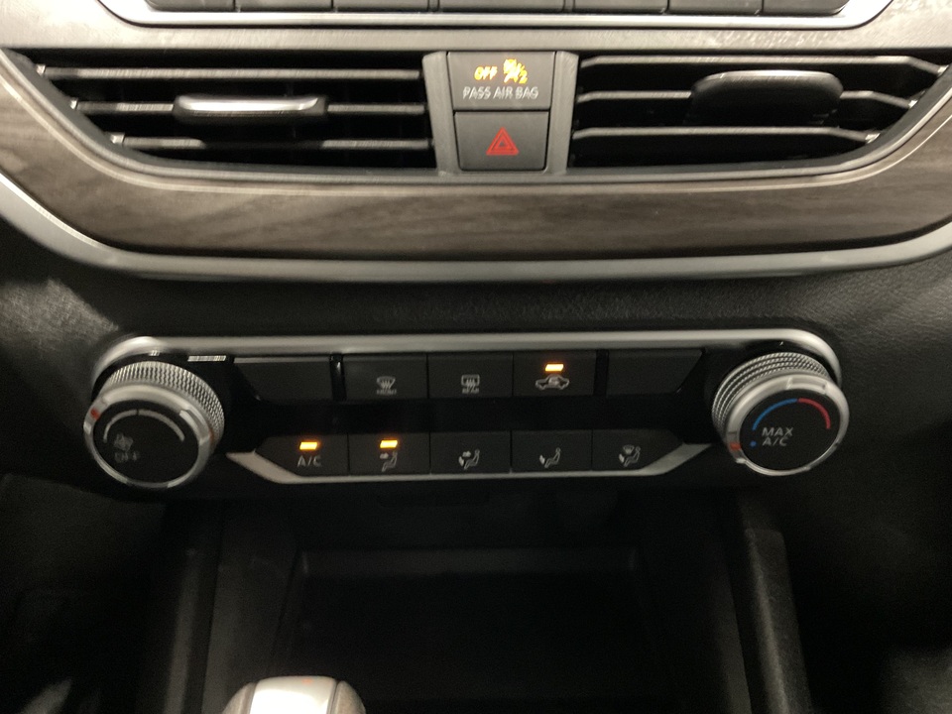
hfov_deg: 61.7
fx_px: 798
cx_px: 476
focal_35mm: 29
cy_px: 357
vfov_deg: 48.2
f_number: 1.8
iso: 500
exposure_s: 1/17
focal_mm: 3
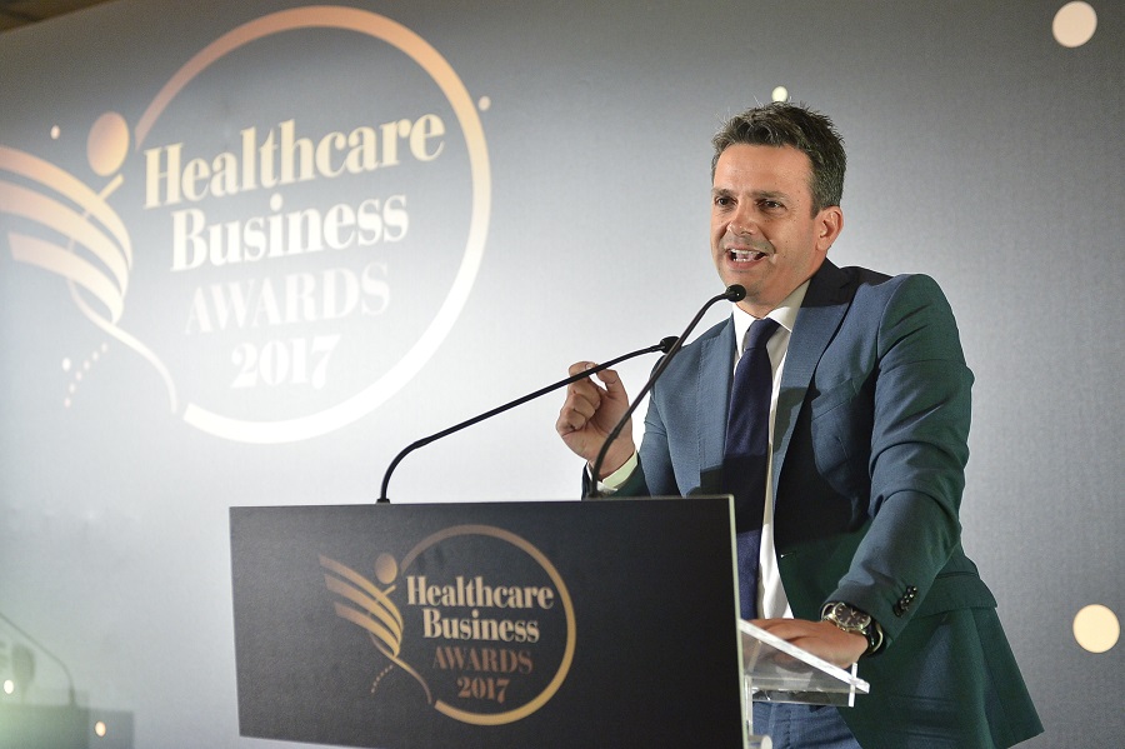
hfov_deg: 35.7
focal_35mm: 56
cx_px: 562
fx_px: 1749
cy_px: 374
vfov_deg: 24.2
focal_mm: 56
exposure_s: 1/200
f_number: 4
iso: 2500
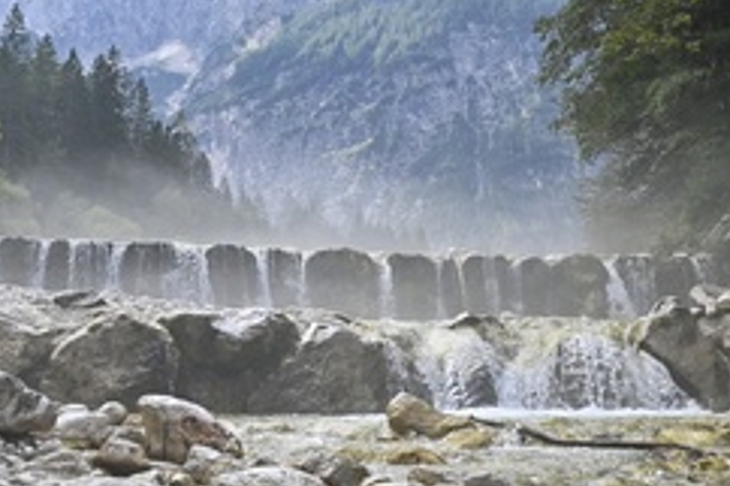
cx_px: 347
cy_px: 207
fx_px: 1215
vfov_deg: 22.6
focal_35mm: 60
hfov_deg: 33.4
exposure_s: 1/125
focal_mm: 21
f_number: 13
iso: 320
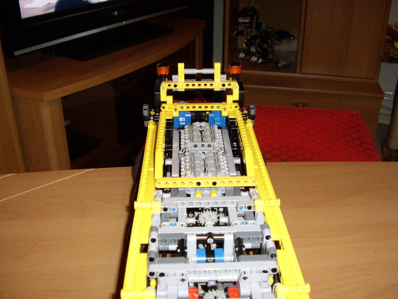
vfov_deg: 46.8
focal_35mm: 30
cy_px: 150
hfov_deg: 60.0
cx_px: 199
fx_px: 345
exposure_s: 1/30
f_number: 2.9
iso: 141
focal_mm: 5.8
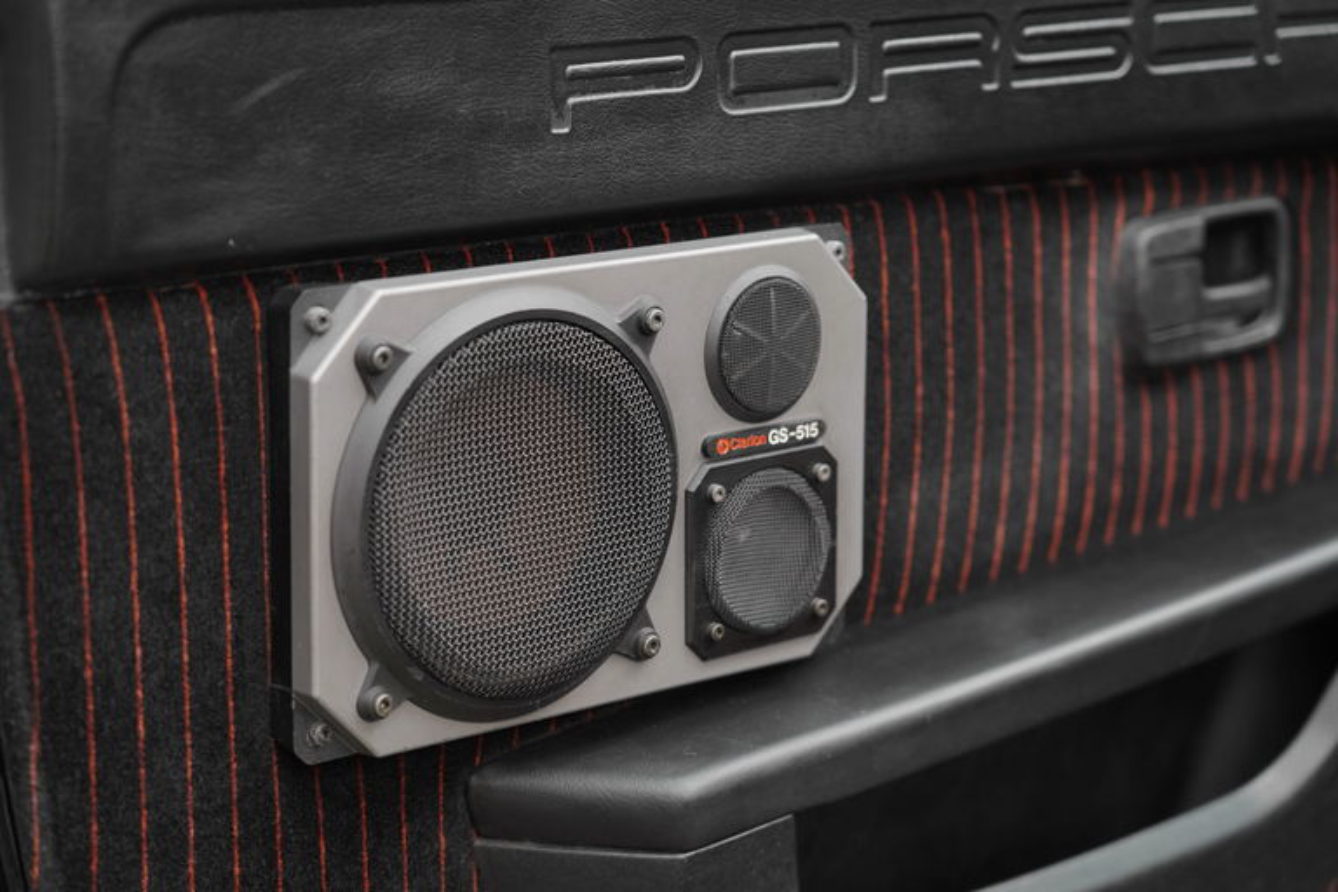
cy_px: 446
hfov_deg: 23.9
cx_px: 669
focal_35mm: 85
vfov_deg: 16.1
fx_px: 3159
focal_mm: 85
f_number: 4.5
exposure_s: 1/100
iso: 100
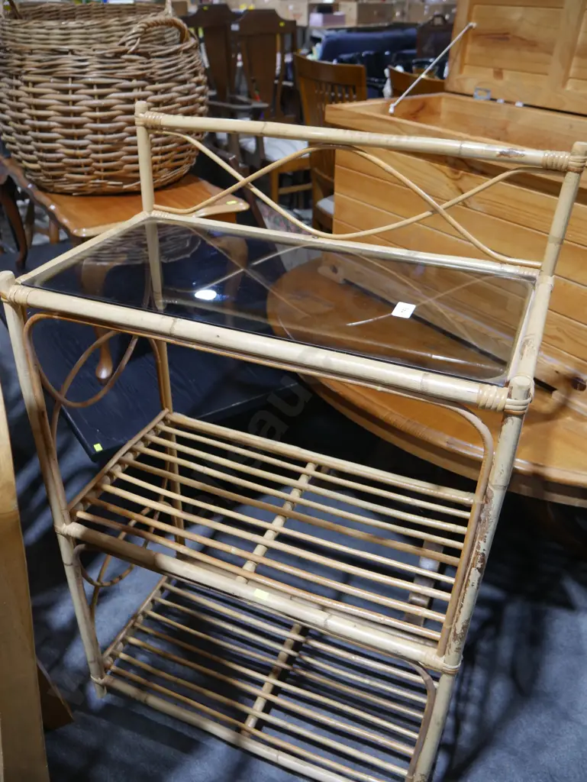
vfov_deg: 63.4
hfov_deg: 49.8
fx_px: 633
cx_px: 294
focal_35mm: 28
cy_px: 391
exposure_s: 1/60
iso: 500
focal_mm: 14
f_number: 3.5
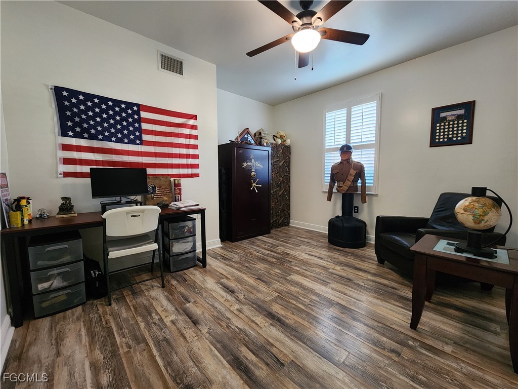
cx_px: 259
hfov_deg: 106.2
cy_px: 194
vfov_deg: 89.9
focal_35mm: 13
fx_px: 195
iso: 400
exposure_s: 1/30
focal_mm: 2.2
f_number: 2.2
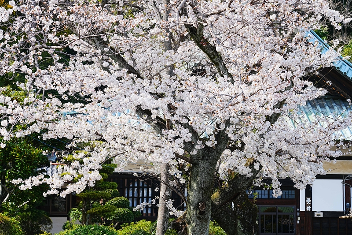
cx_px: 176
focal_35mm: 105
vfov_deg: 13.0
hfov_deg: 19.5
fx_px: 1026
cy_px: 118
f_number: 5.6
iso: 100
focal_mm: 105
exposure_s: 1/250
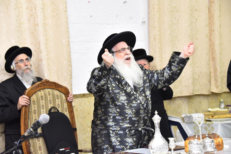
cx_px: 116
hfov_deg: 20.8
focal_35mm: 98
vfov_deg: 14.0
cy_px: 77
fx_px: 629
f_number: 5.6
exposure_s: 1/160
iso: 2500
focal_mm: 98
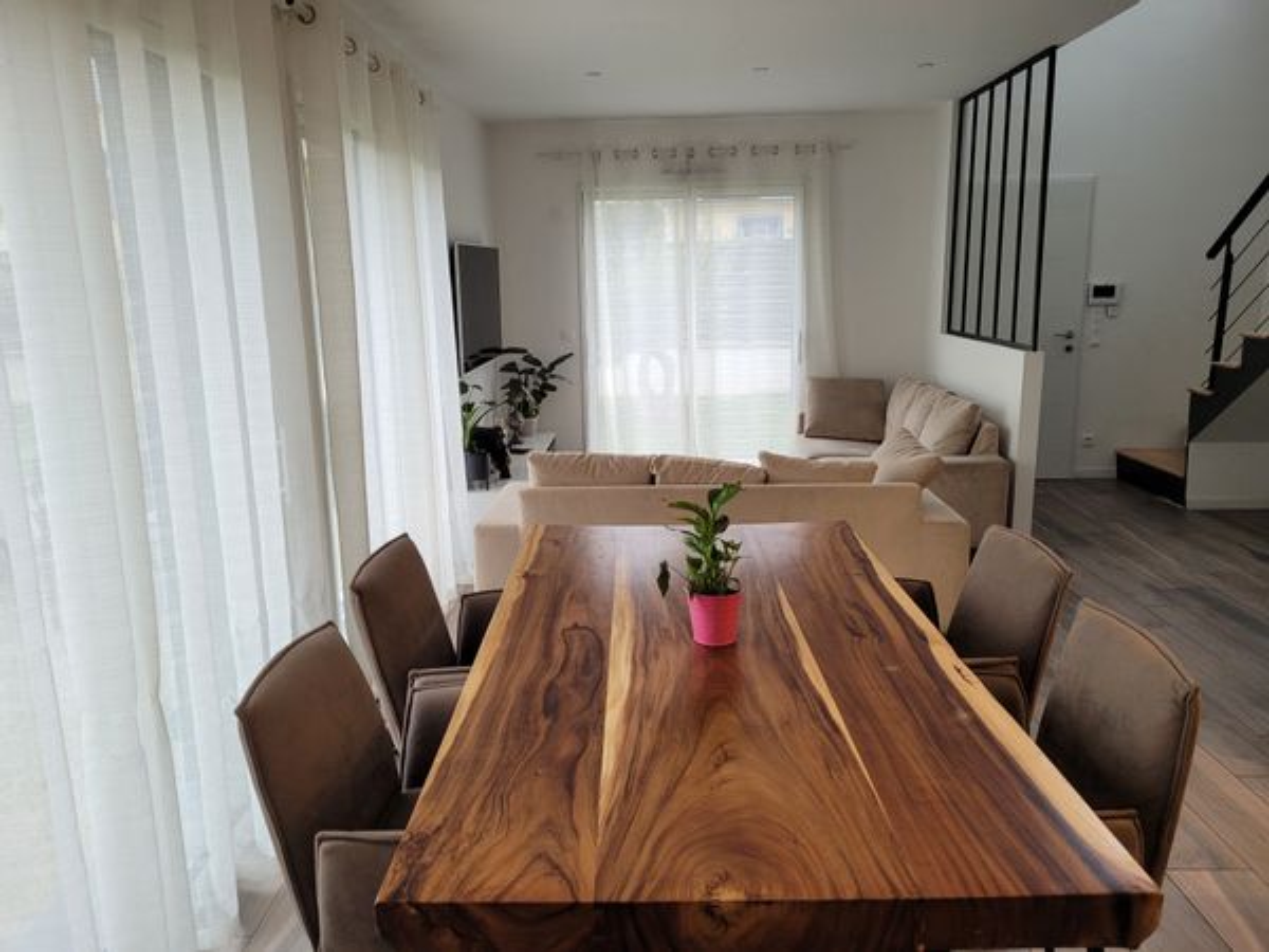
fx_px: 953
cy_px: 476
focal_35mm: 26
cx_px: 634
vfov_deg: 53.1
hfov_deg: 67.3
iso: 200
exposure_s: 1/100
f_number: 1.8
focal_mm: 5.4
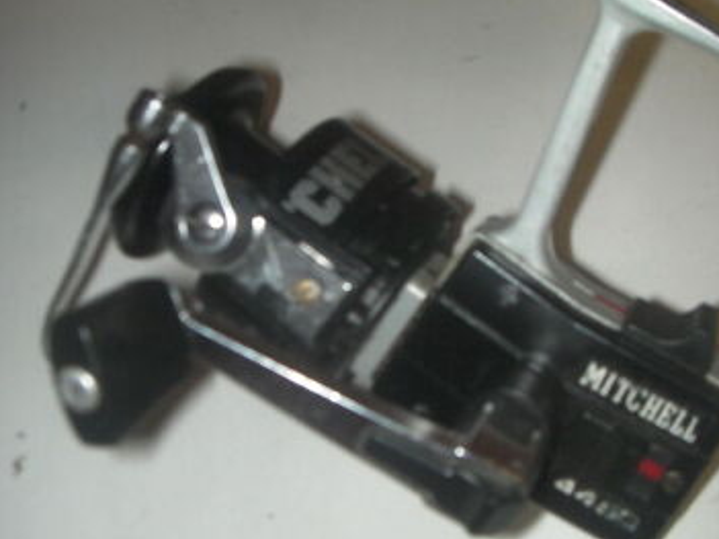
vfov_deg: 28.0
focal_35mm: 52
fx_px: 1080
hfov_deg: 36.8
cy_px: 254
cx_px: 375
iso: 200
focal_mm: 6.3
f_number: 3.5
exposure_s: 1/30
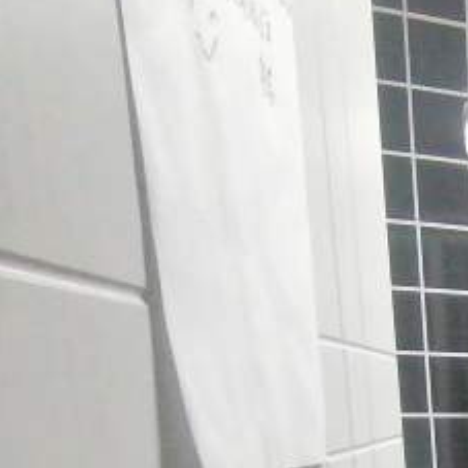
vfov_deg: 27.4
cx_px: 689
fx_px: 811
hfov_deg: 25.1
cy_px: 594
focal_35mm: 53
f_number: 2.4
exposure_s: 1/25
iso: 400
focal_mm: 2.84
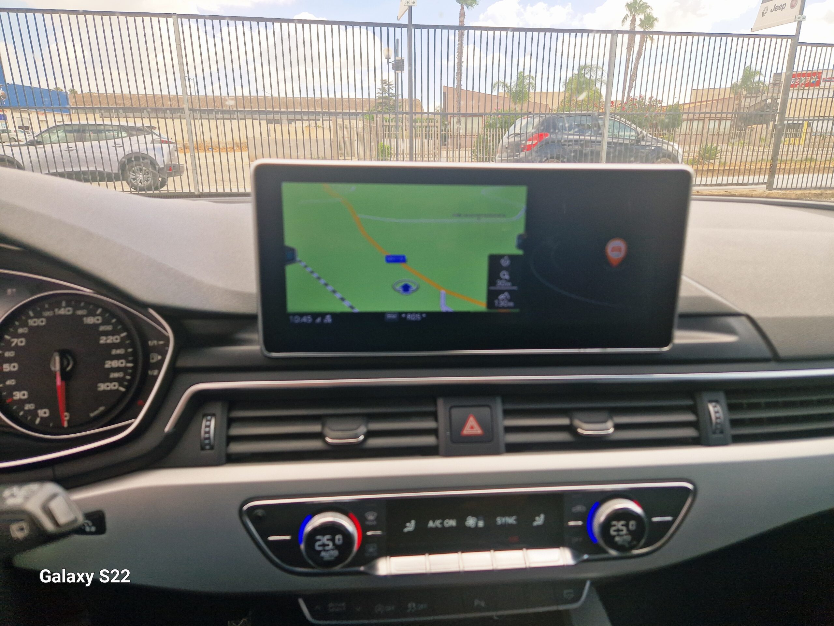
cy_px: 313
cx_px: 417
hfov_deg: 73.9
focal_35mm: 23
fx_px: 554
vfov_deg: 58.9
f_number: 1.8
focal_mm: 5.4
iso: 50
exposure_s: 1/524
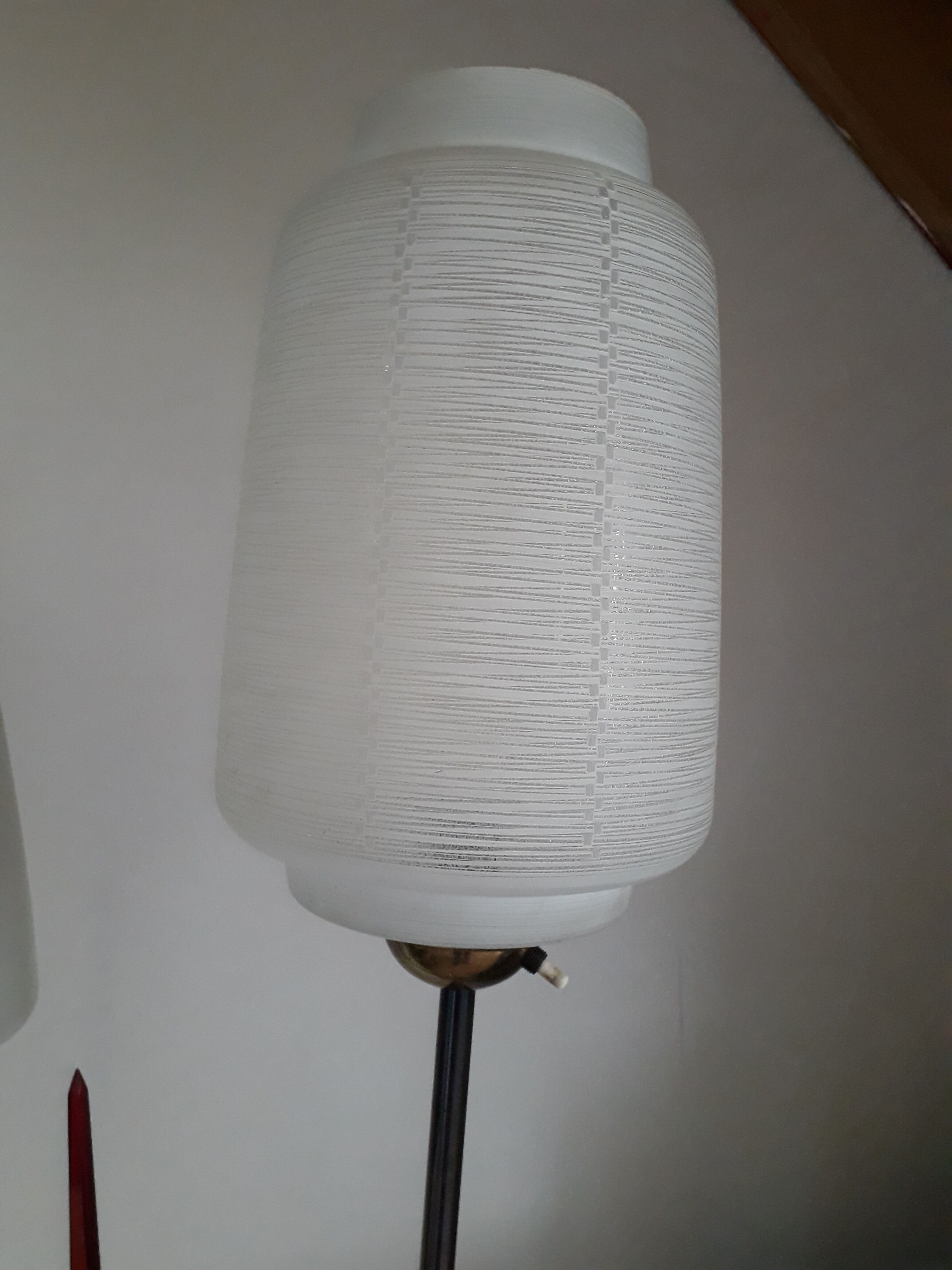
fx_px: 990
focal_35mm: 27
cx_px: 476
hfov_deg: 51.4
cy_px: 635
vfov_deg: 65.3
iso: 320
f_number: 1.9
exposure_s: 1/17
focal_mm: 3.6
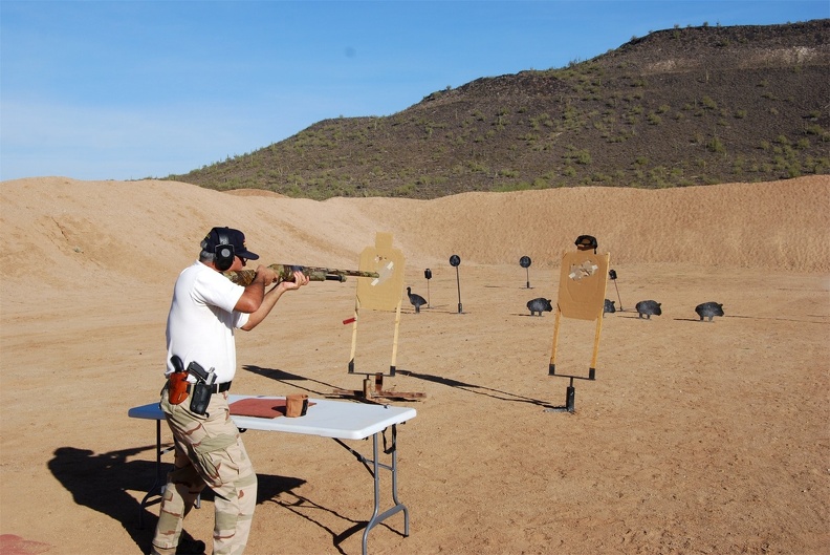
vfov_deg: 31.9
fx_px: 969
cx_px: 415
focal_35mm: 42
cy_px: 278
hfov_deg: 46.4
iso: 100
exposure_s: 1/320
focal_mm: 28
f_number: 9
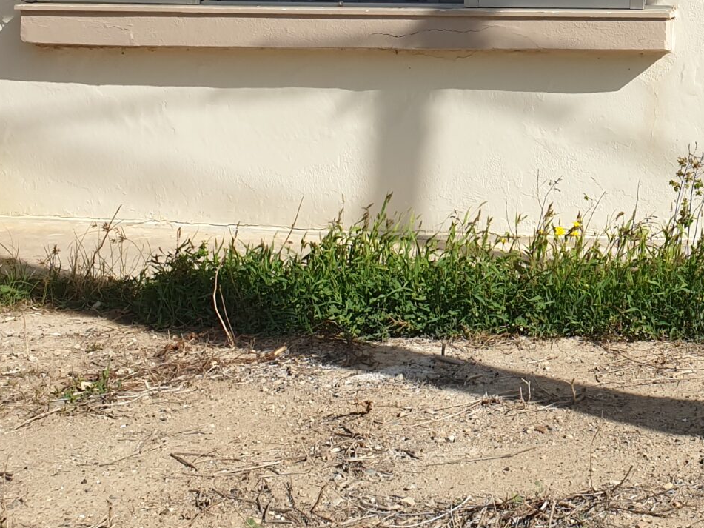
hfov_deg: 25.9
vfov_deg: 20.1
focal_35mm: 70
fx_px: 1423
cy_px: -49
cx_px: 748
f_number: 2.4
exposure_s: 1/1715
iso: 50
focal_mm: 4.3
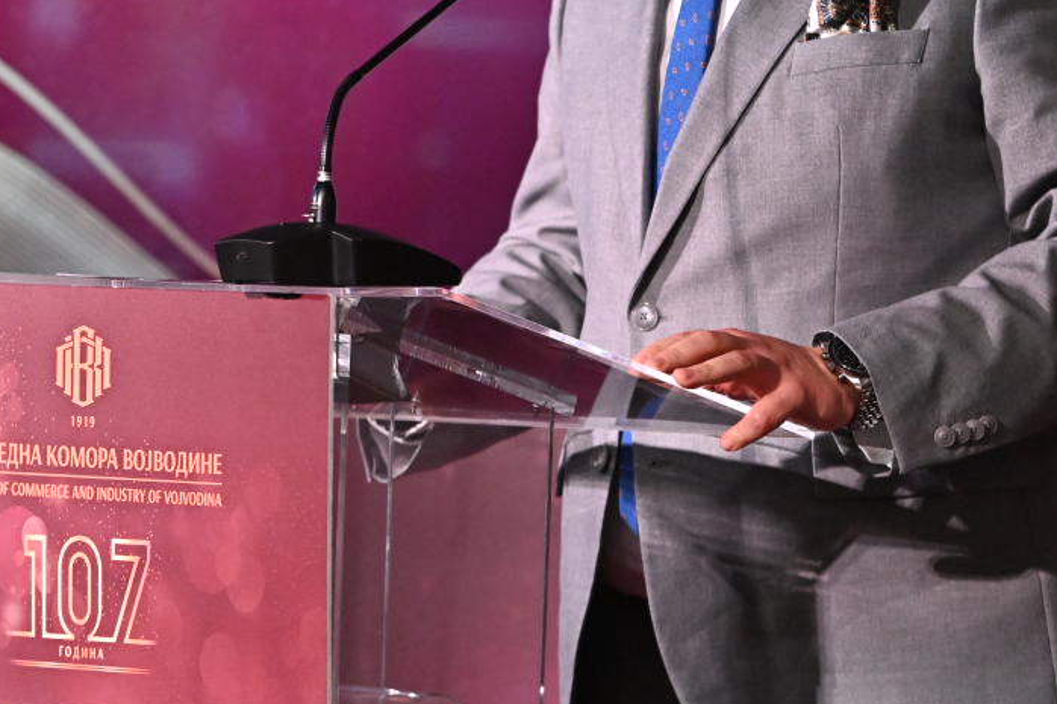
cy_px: -80
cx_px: 438
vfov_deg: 3.3
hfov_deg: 4.9
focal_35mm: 418
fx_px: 12269
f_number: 4
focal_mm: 180
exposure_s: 1/250
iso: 3200
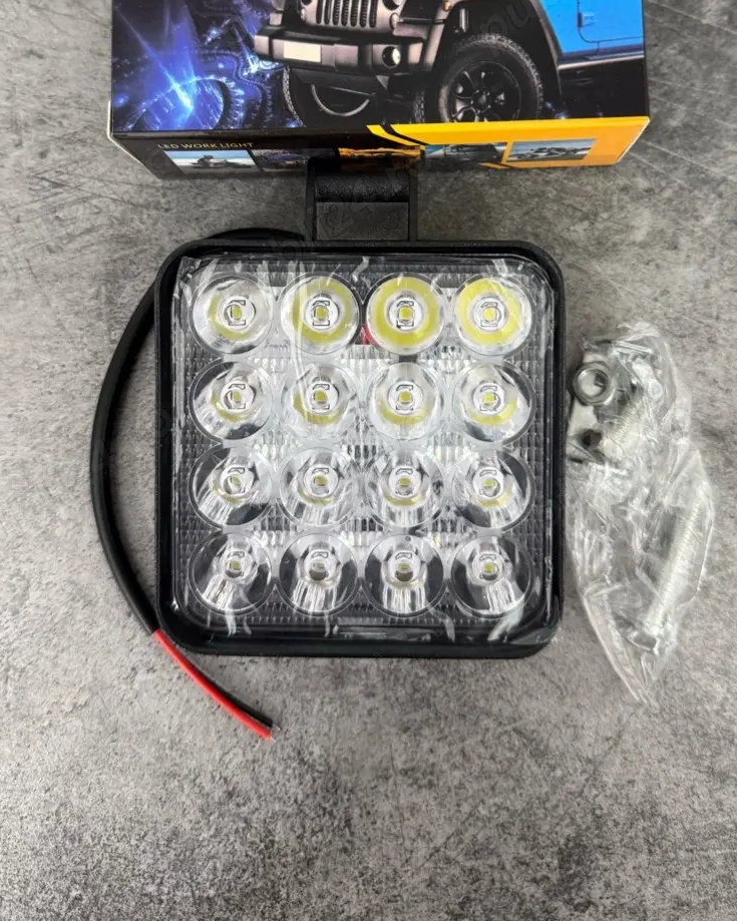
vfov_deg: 51.3
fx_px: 927
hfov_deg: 43.3
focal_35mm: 34
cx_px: 391
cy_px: 267
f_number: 1.78
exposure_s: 1/50
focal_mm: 6.76
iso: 320
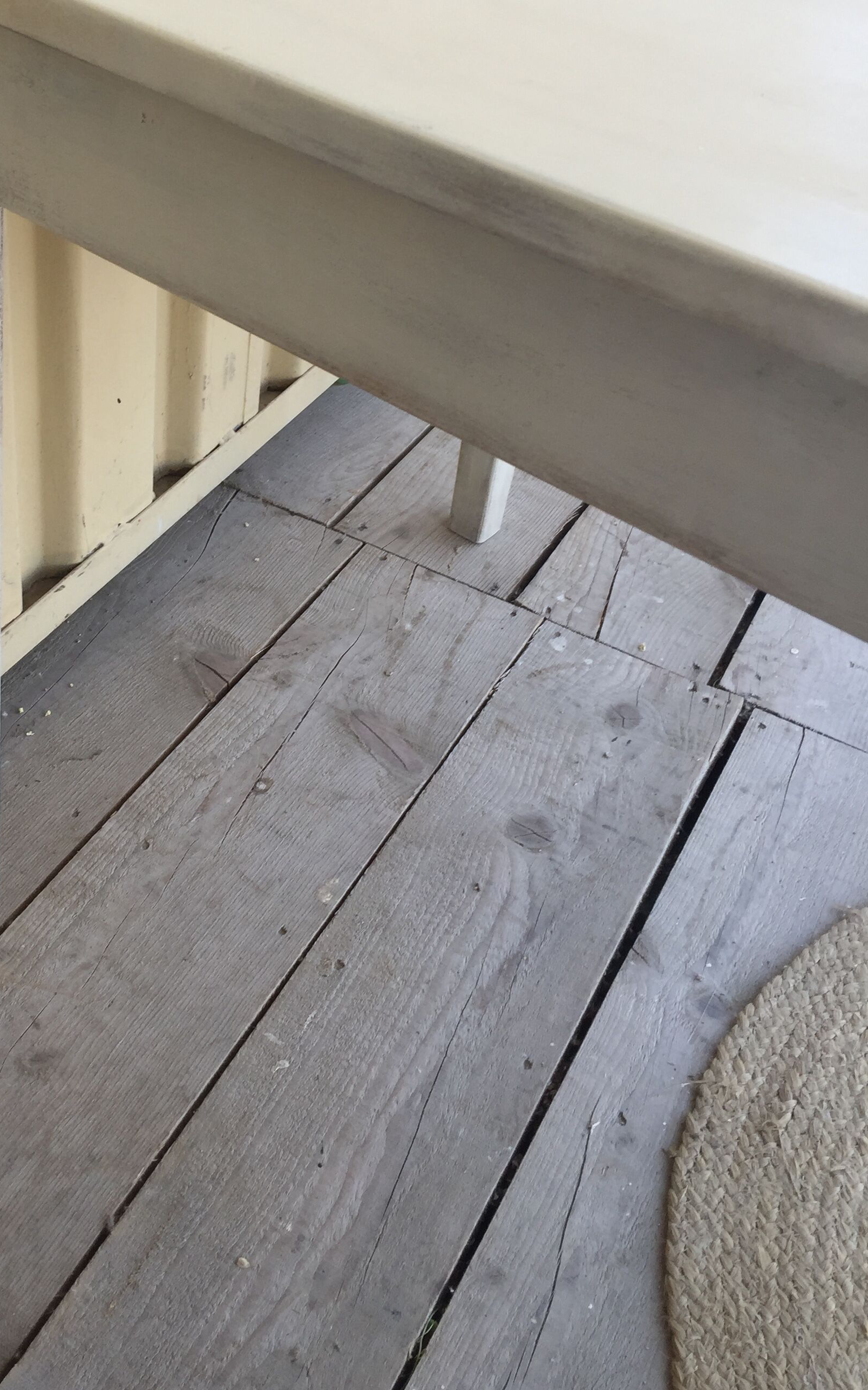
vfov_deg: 50.1
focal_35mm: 39
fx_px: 1476
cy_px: 553
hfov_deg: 32.1
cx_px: 209
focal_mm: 4.15
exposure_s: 1/255
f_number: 2.2
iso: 32
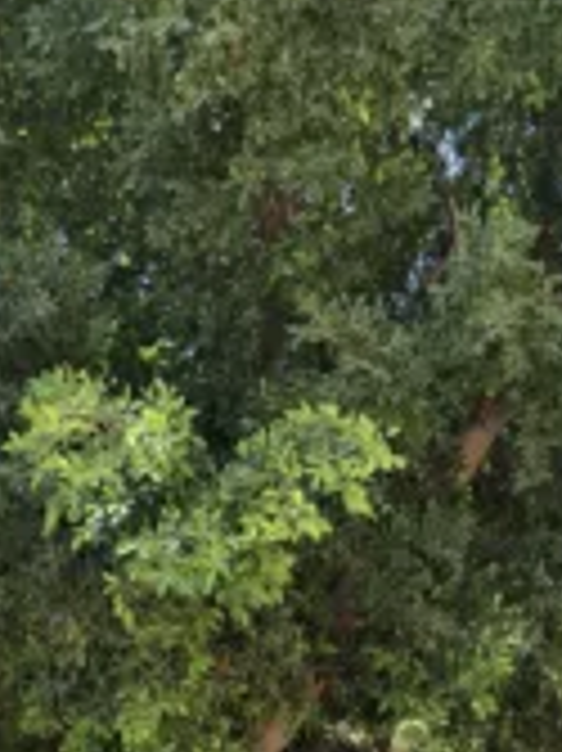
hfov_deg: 26.5
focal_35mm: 55
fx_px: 1192
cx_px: 292
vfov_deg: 30.5
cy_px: 865
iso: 50
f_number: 1.8
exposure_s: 1/326
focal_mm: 5.54
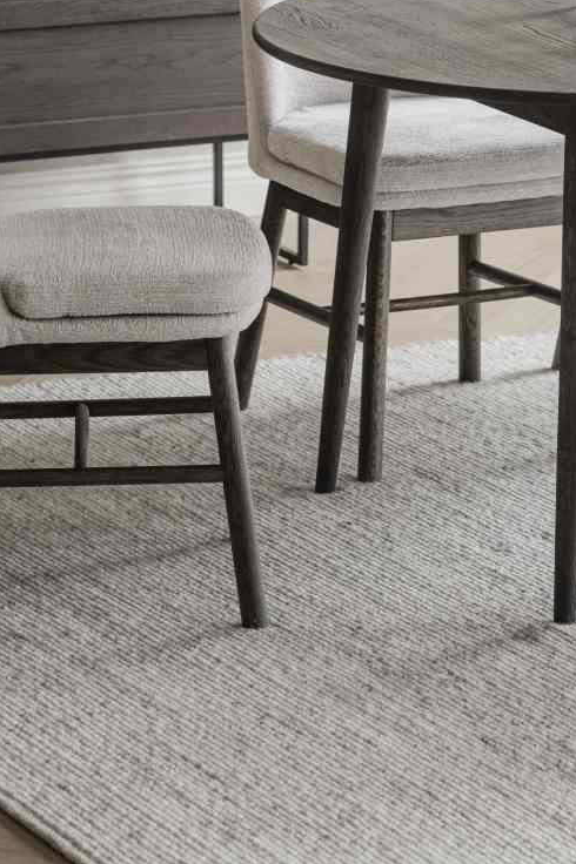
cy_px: -63
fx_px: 5549
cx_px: 366
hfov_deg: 5.9
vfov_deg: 8.8
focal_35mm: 231
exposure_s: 1/100
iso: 500
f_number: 4
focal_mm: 85
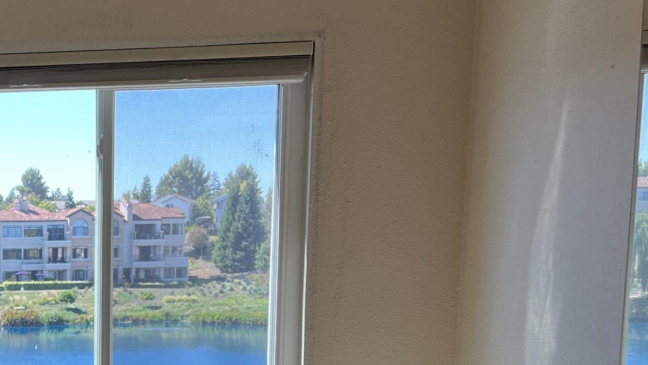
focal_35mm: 65
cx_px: -80
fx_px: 1117
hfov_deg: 29.0
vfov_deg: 17.8
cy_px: 407
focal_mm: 5.1
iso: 50
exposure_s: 1/316
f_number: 1.6
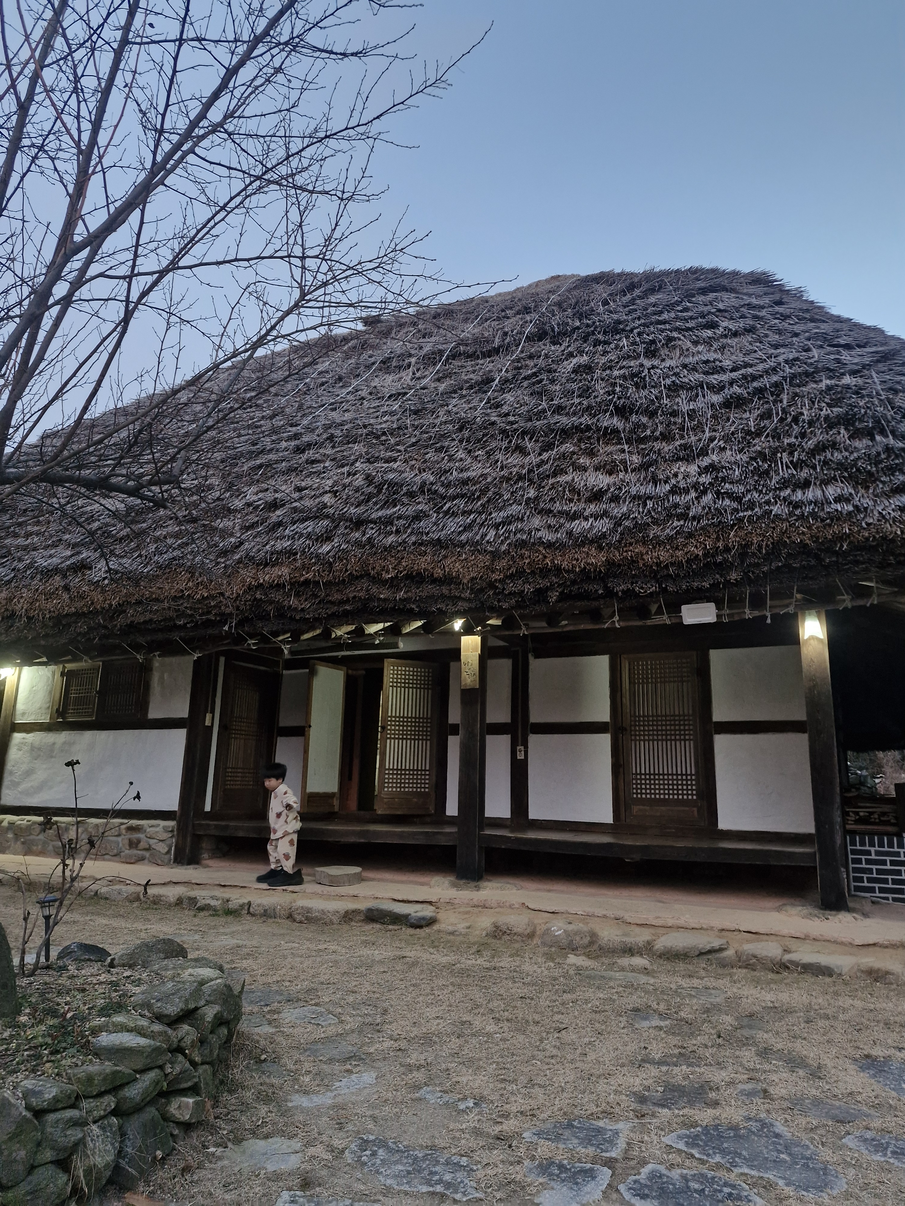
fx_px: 802
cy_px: 603
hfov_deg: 58.9
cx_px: 452
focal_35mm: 23
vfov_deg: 73.9
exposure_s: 1/120
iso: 500
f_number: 1.8
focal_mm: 5.54
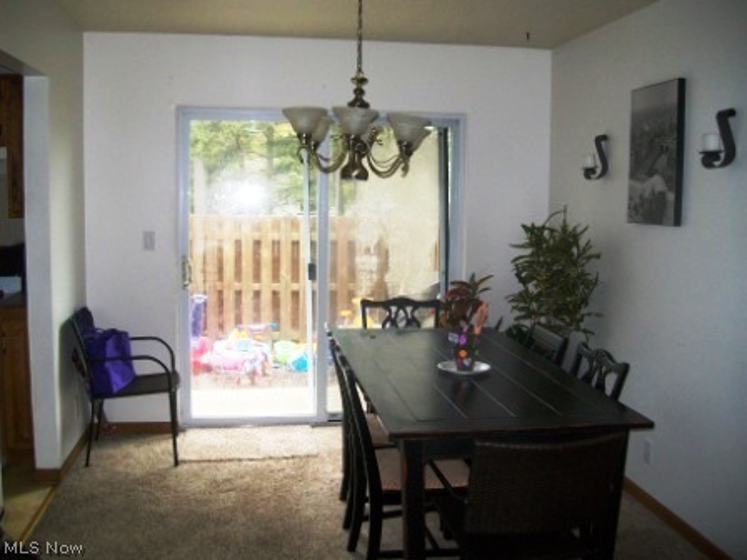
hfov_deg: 54.0
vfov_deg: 41.8
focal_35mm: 34
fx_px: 734
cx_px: 374
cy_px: 280
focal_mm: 6.1
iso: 160
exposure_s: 1/80
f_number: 2.7
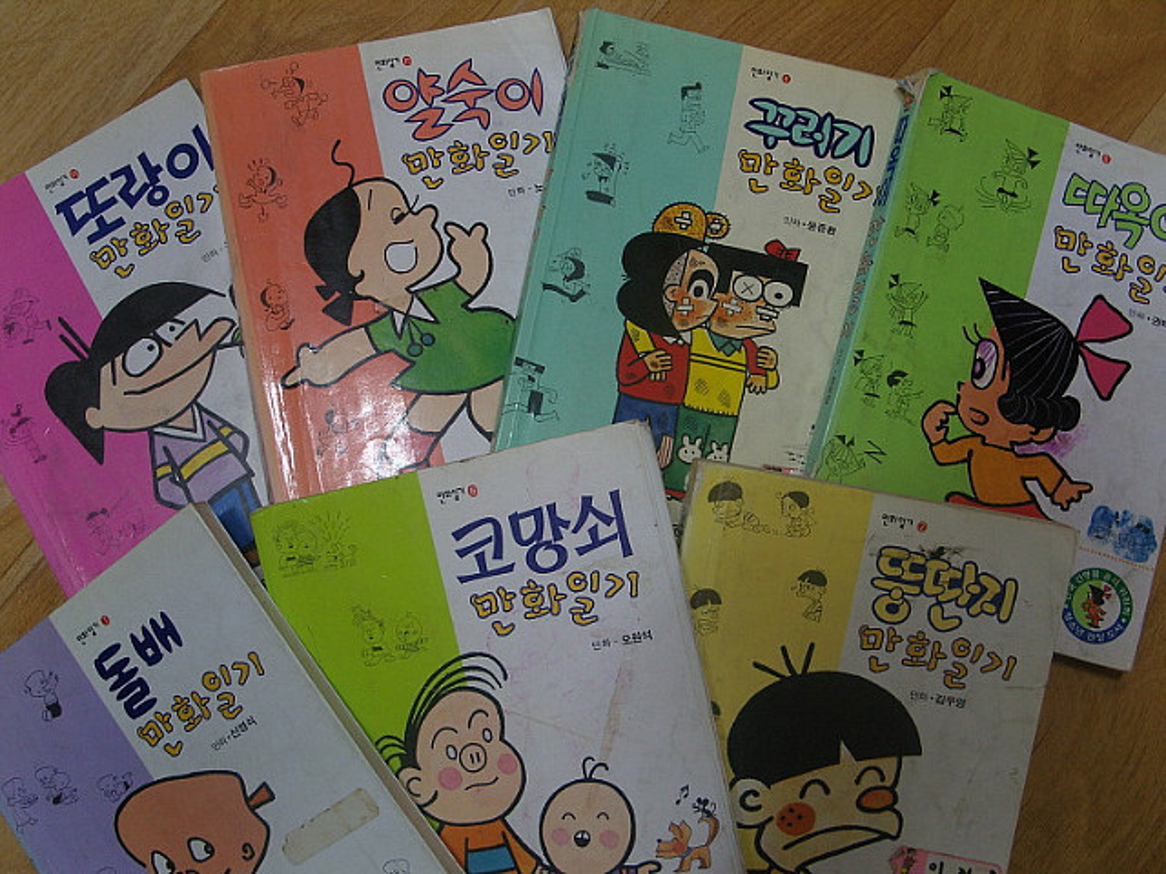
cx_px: 583
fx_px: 1280
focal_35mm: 38
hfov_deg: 49.0
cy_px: 437
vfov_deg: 37.7
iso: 100
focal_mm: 7.8
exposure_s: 1/40
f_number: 2.8
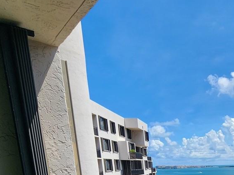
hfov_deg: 41.1
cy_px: 209
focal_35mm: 37
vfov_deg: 32.2
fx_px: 250
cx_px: 251
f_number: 2.2
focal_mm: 2.2
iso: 50
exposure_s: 1/2032
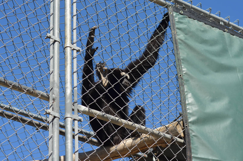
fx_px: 707
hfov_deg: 19.5
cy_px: 80
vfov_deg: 13.0
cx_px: 122
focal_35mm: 105
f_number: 6.3
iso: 200
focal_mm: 70
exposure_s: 1/640
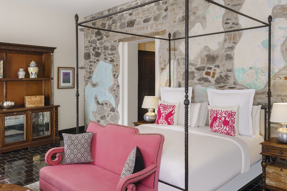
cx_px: 131
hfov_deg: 60.2
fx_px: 247
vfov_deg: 42.3
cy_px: 91
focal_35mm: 31
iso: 100
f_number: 11
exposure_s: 1/1.67
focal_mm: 17
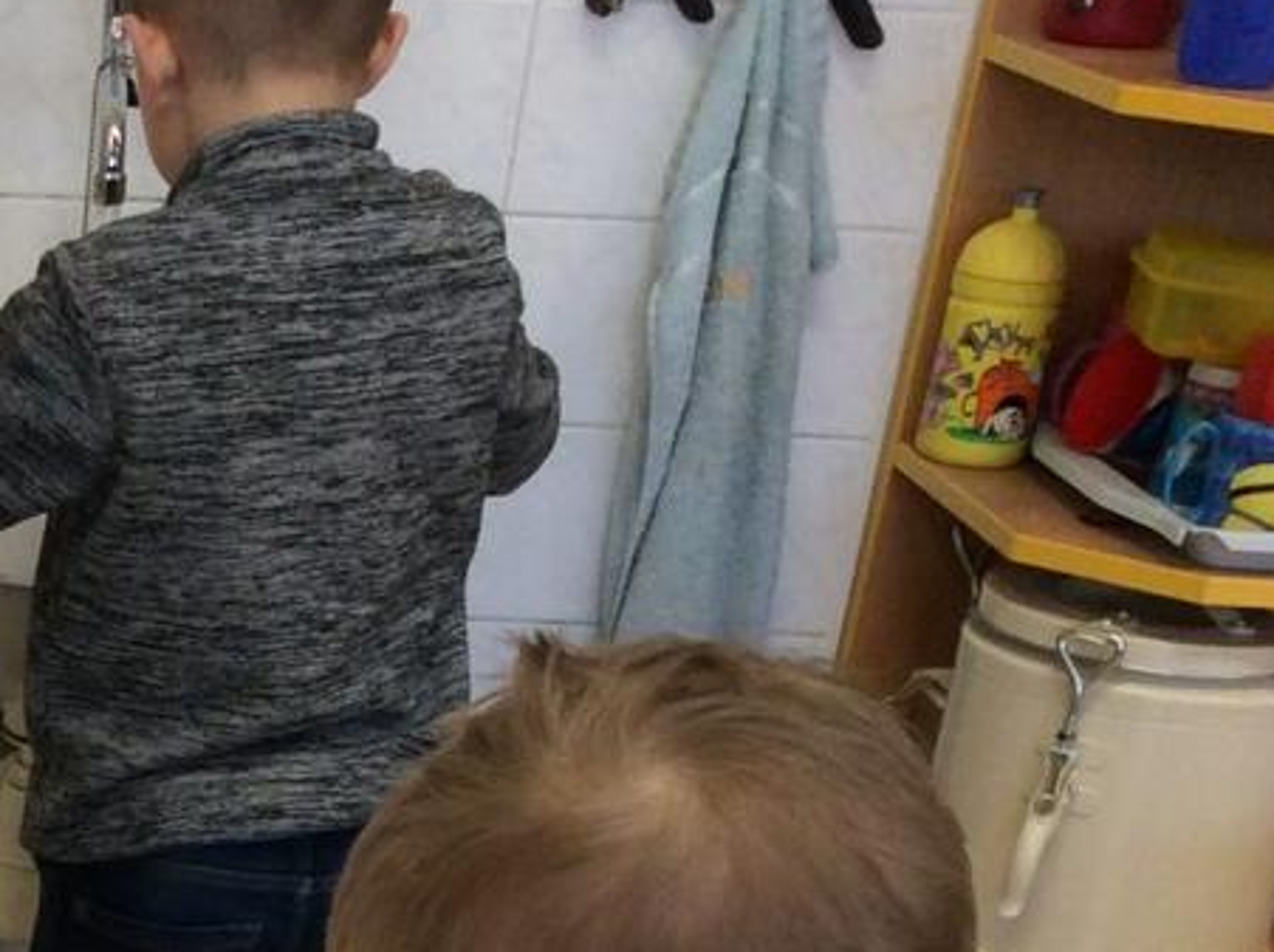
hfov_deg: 18.5
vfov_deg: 14.7
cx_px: -596
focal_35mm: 95
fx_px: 3492
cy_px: 1332
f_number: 2.4
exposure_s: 1/100
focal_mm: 3.3
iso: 50
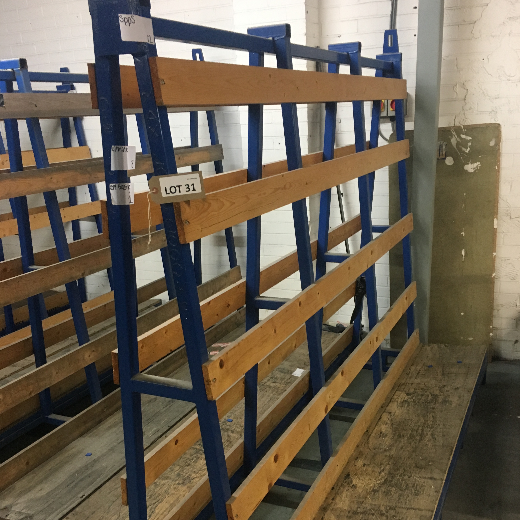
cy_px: 333
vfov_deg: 46.7
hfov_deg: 47.2
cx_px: 263
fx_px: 595
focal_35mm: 35
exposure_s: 1/33
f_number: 2.2
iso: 160
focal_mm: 4.15
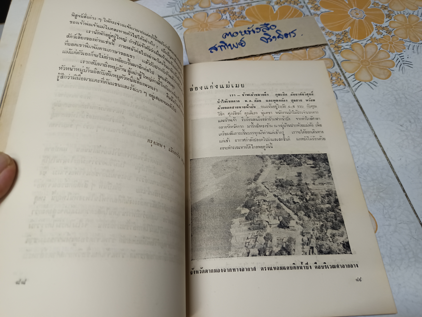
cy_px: 158
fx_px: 293
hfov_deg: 71.6
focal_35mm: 24
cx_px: 211
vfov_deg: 56.8
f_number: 1.7
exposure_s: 1/50
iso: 1206
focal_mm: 5.31
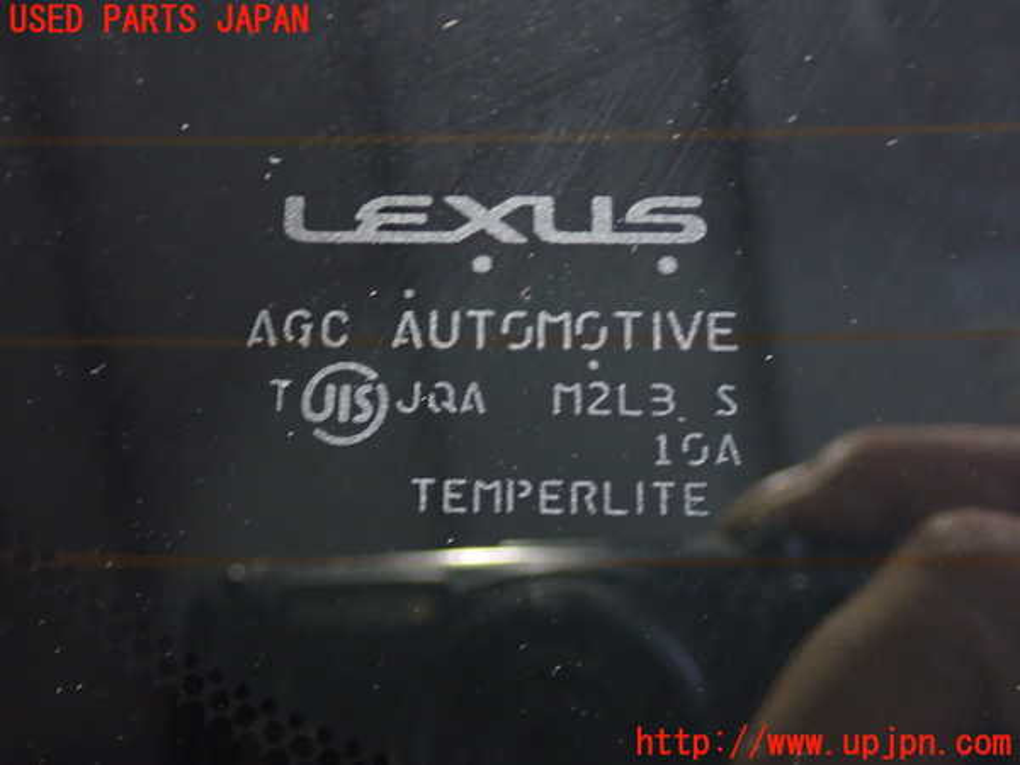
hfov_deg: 40.4
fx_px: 1385
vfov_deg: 30.9
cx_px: 510
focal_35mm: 47
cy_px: 382
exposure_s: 1/13
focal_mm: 8.4
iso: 800
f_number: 3.1
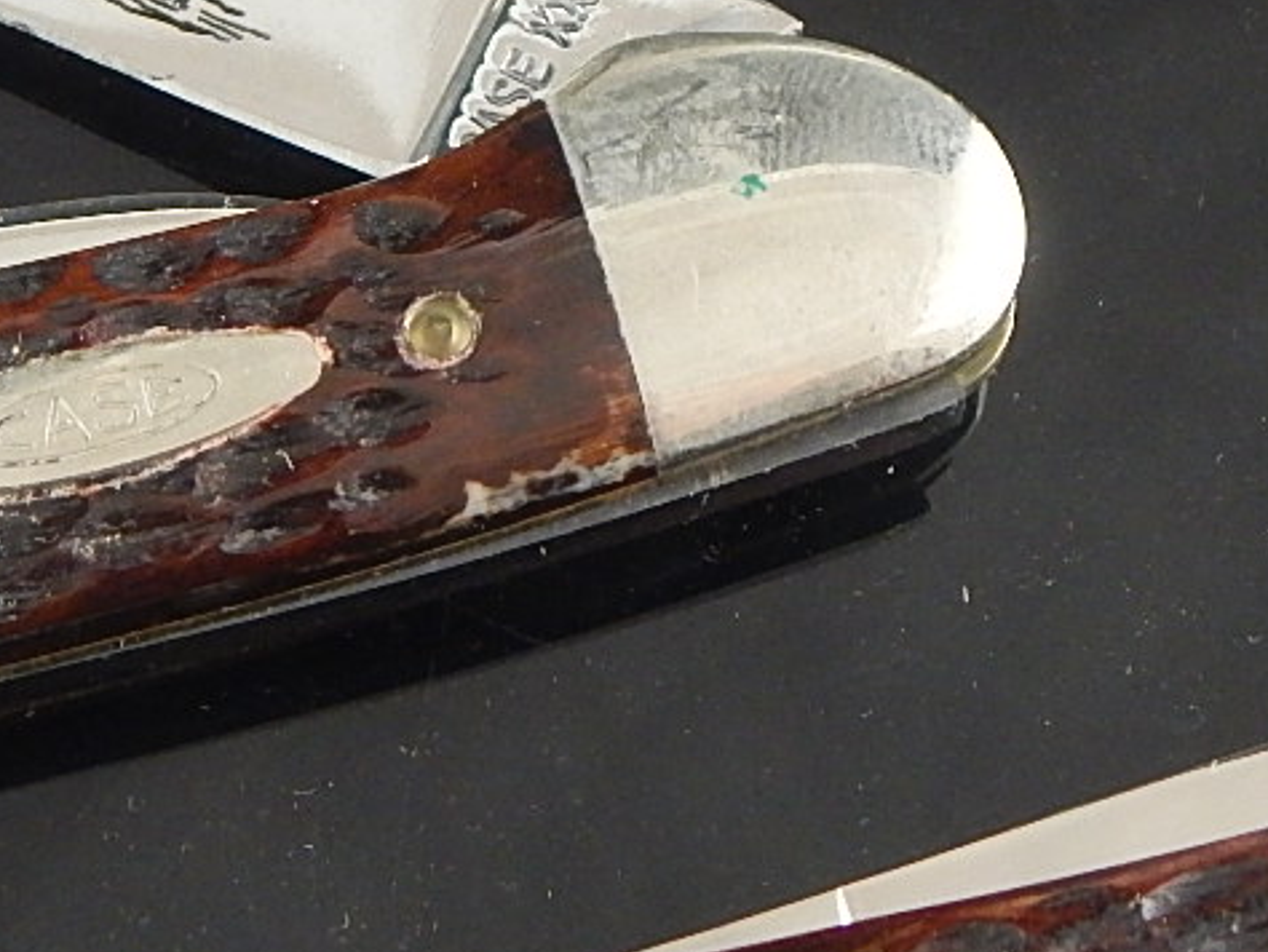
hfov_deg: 12.2
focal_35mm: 162
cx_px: 655
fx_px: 5937
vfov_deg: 9.1
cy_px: -56
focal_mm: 8.6
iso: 400
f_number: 3.7
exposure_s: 1/25
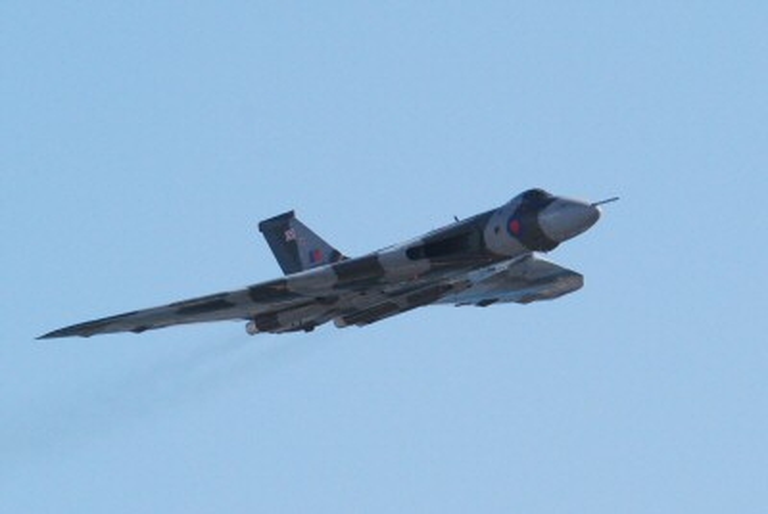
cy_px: 257
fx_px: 8653
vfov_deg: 3.4
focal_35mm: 405
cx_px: 384
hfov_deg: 5.1
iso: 400
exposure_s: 1/750
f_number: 9.5
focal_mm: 270
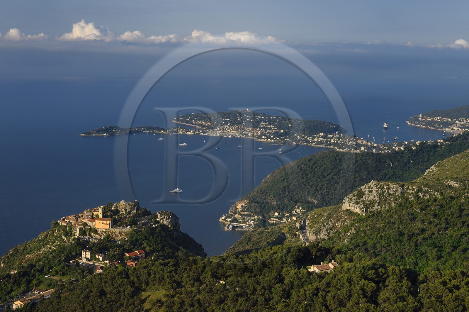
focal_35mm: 50
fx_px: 651
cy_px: 156
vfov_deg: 26.9
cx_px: 234
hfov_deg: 39.6
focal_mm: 50
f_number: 13
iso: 200
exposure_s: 1/250
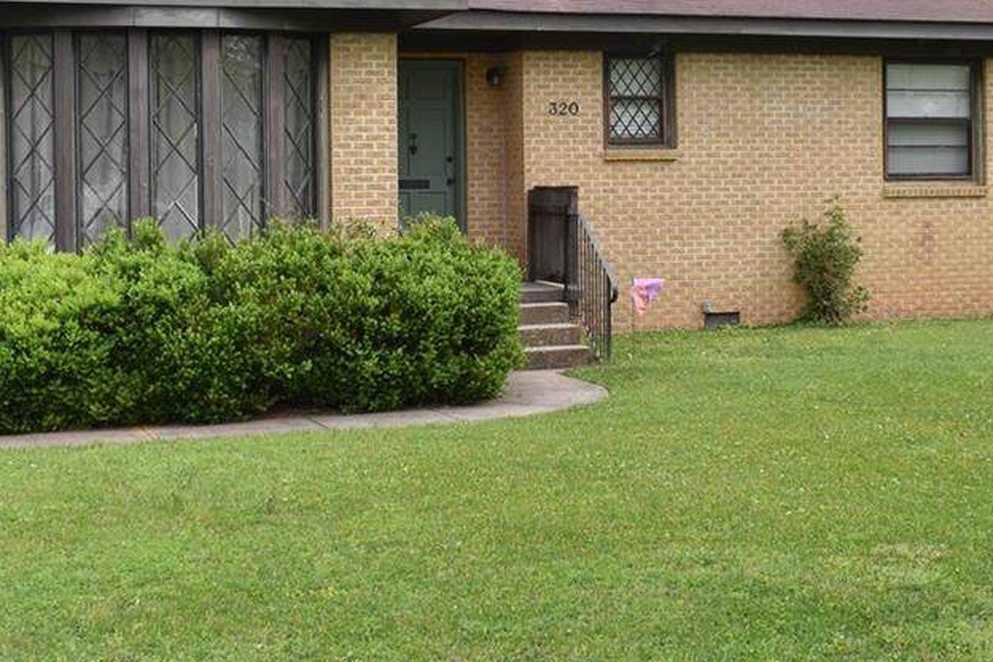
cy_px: 207
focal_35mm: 64
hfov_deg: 31.4
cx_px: 557
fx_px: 1765
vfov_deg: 21.1
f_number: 8
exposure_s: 1/250
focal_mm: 26
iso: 220
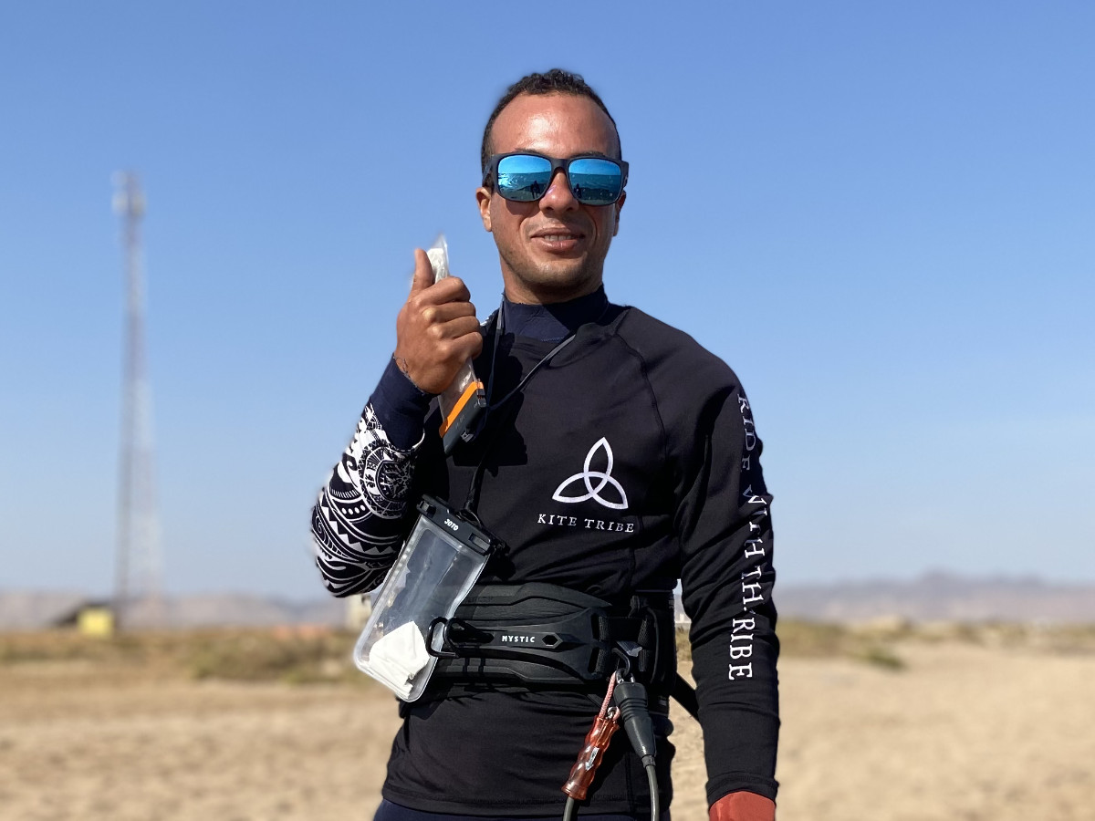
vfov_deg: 53.1
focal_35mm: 26
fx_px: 822
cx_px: 548
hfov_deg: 67.3
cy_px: 410
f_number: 1.8
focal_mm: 4.2
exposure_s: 1/3300
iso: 32
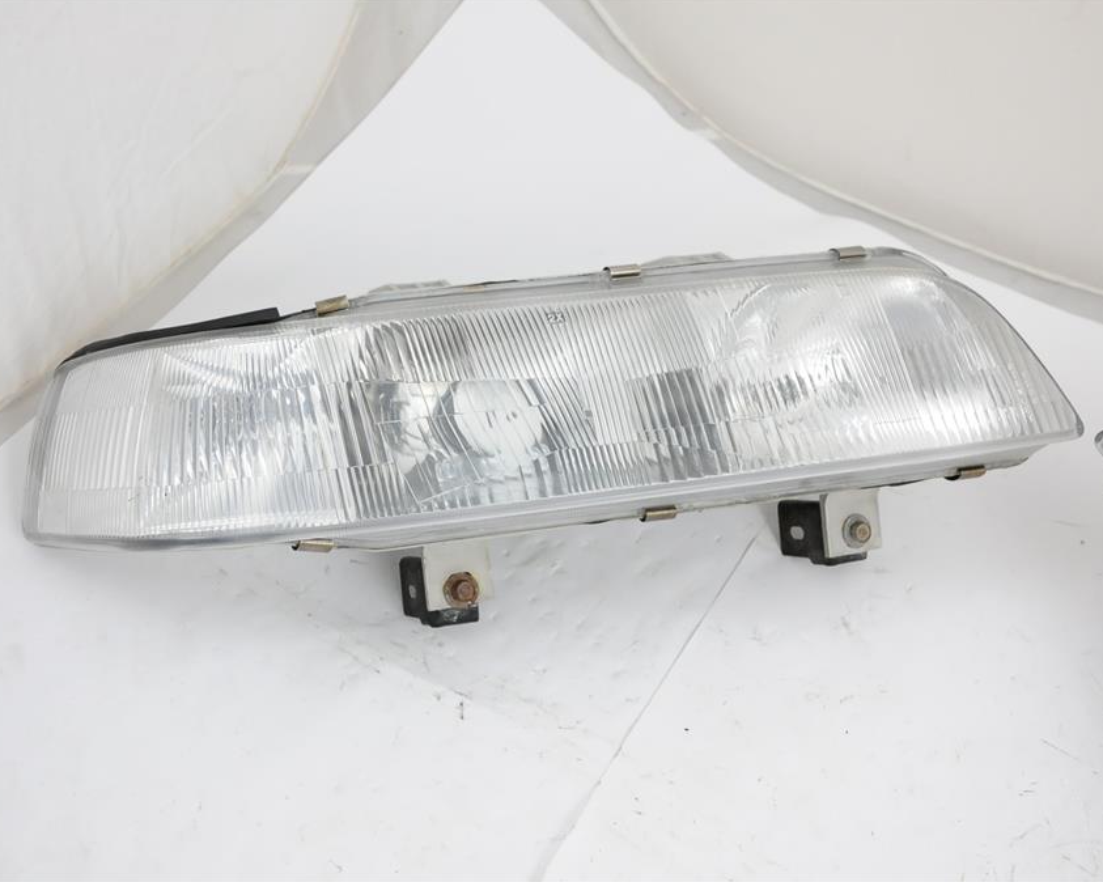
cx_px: 568
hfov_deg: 44.8
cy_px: 438
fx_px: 1338
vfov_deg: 36.5
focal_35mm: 41
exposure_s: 1/40
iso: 1600
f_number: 5
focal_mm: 24
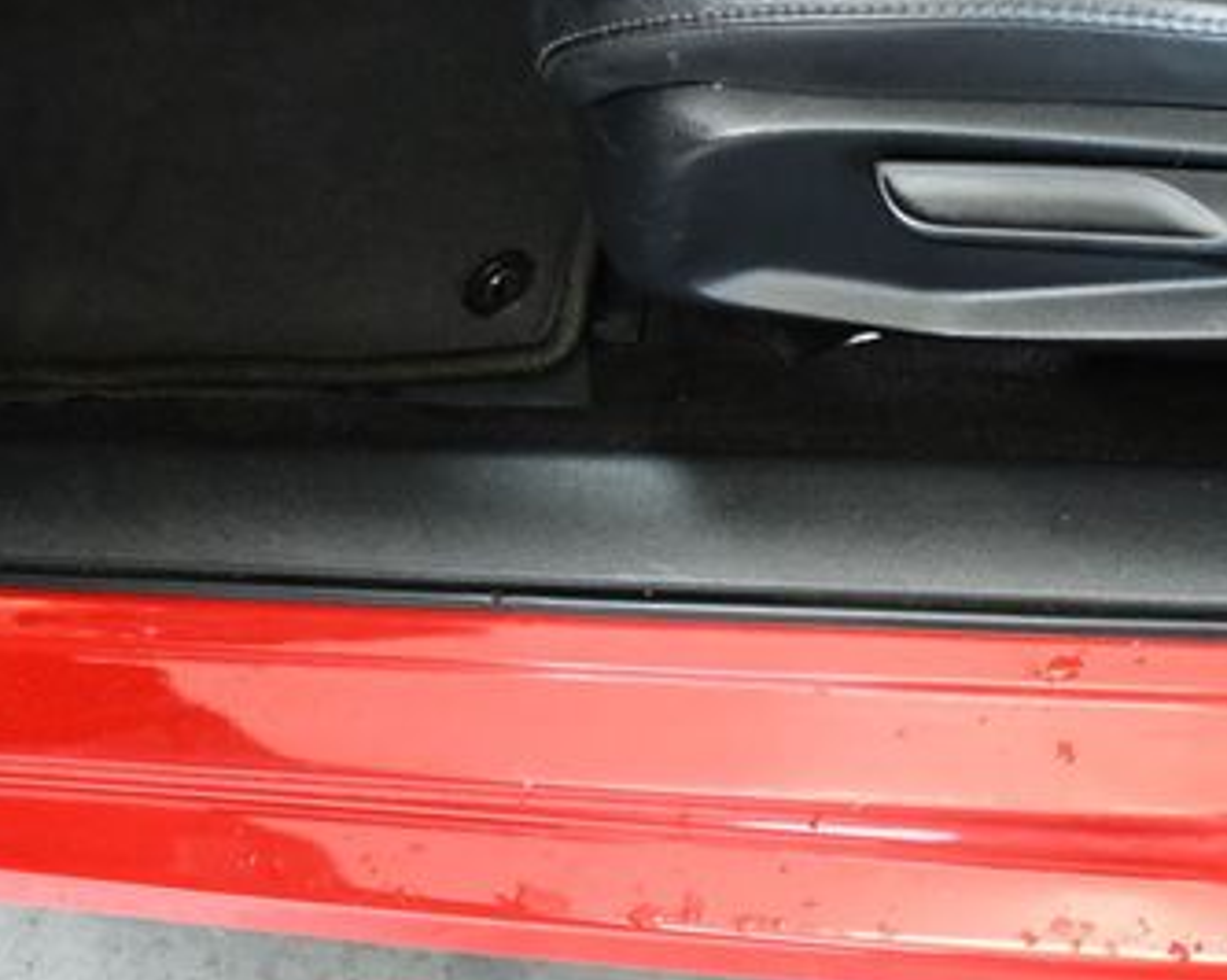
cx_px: 667
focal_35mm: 65
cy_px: 483
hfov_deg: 29.1
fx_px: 2359
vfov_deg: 23.5
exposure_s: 1/80
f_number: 3.5
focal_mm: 18
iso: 3200
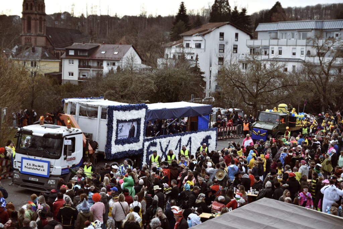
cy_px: 114
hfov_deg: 27.0
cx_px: 172
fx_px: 714
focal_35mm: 75
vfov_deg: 18.2
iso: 110
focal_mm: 50
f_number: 2.8
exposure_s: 1/250
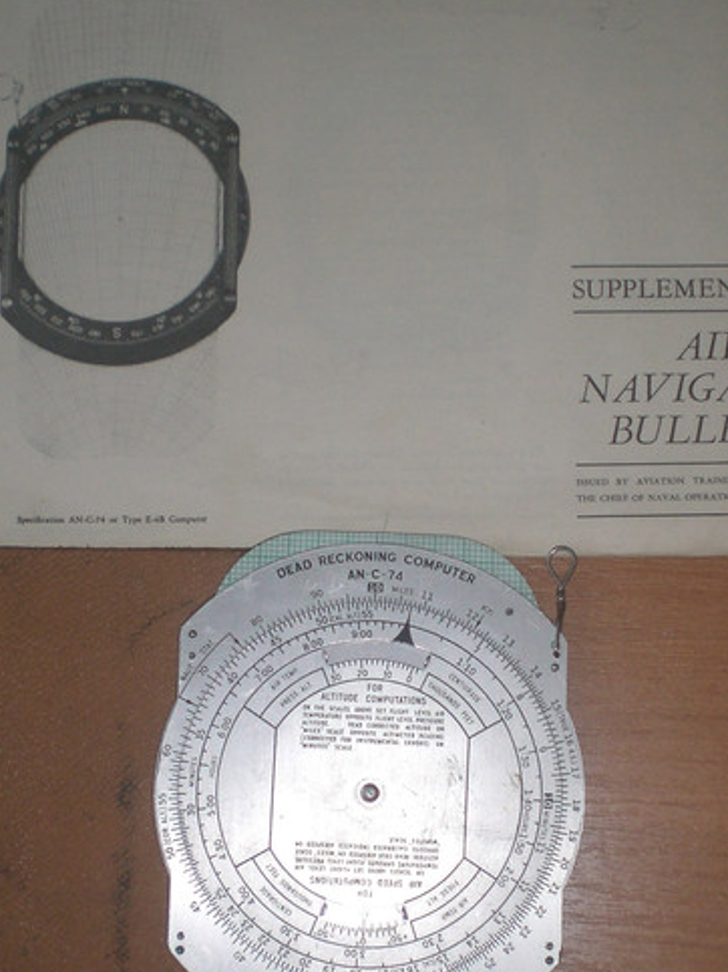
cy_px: 616
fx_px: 1767
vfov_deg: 30.6
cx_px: 380
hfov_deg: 23.3
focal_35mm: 63
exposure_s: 1/60
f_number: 3.1
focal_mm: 6.3
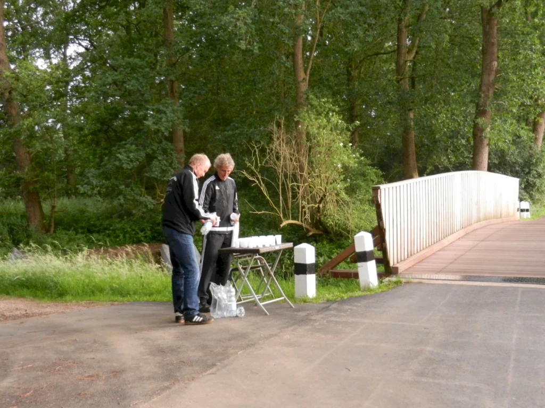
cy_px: 204
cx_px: 272
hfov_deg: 42.1
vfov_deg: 32.2
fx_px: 708
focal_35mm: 45
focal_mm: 8.2
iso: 800
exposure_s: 1/250
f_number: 4.2
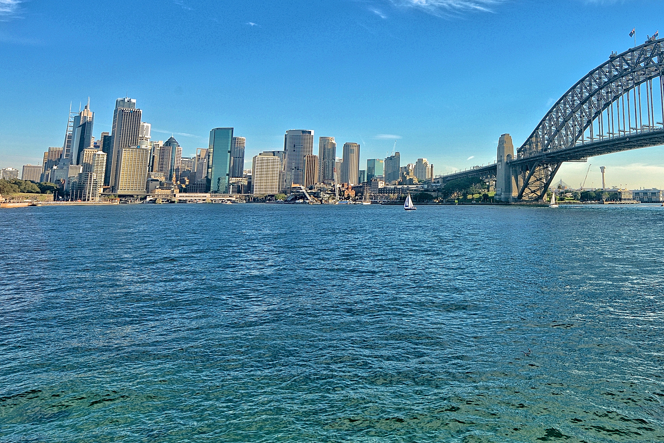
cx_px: 477
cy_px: 91
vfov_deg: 41.8
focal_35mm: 30
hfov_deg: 59.4
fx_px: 553
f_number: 11
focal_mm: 14
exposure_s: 1/100
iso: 64
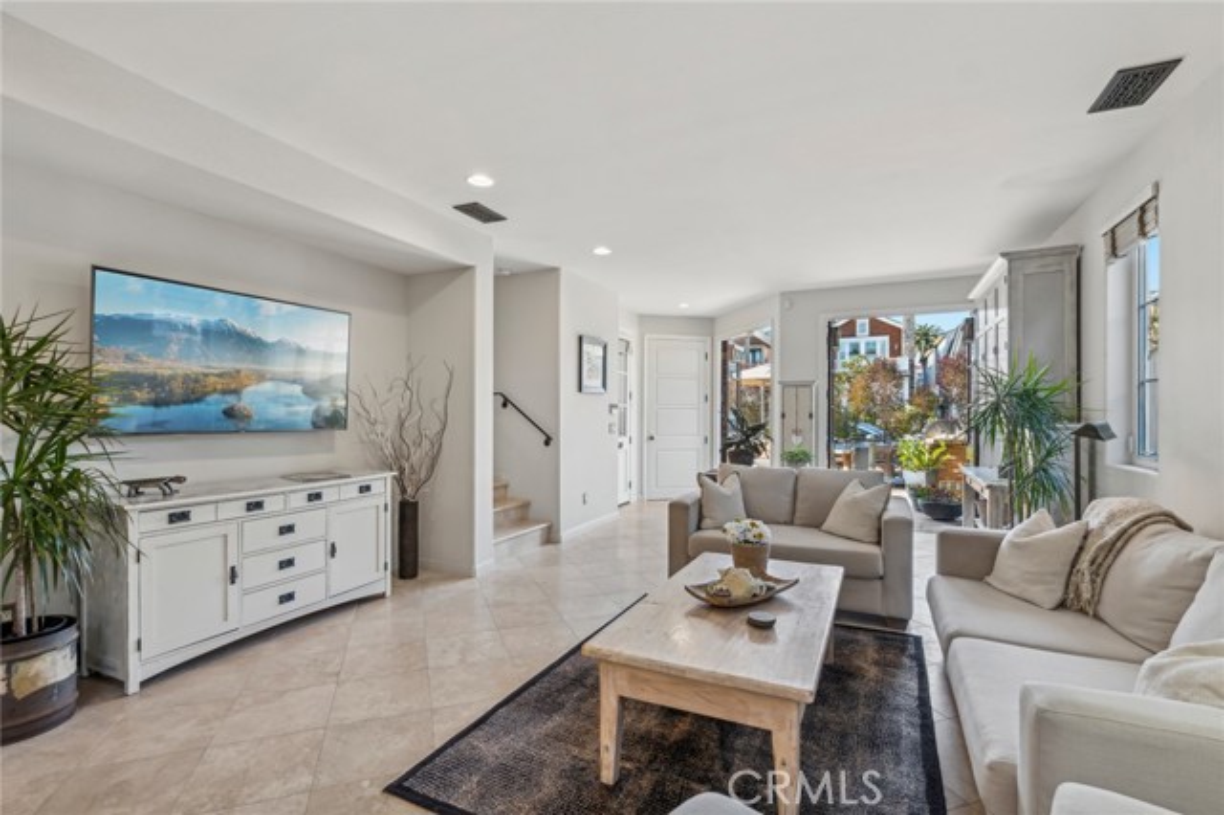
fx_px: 544
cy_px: 408
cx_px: 612
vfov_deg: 73.7
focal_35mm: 16
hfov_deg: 96.8
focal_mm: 16
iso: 200
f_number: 9
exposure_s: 1/13
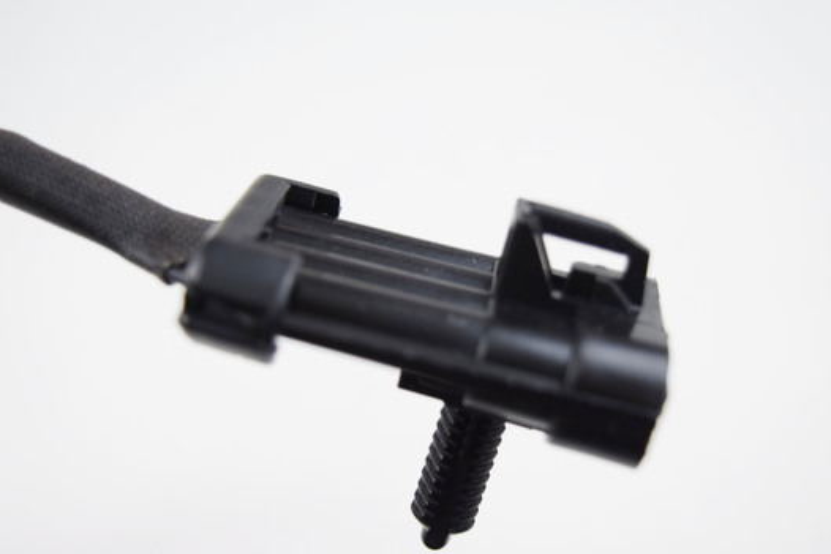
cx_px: 403
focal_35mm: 57
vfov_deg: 23.9
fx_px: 1307
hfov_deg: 35.3
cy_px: 335
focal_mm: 31
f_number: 4.2
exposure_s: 1/60
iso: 1100
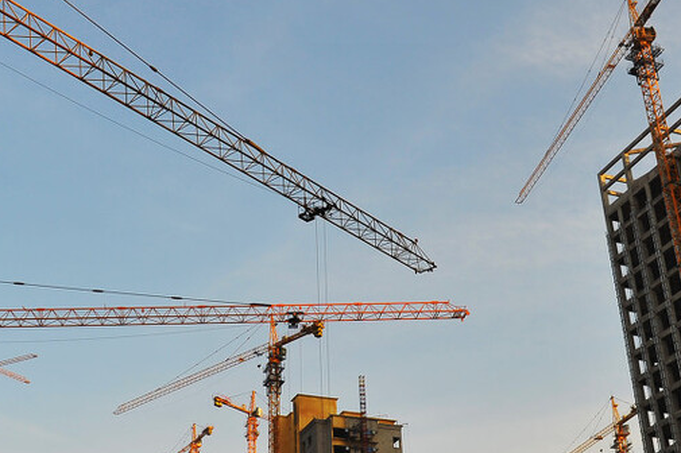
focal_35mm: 57
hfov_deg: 35.1
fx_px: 1078
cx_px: 316
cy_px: 250
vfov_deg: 23.7
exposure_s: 1/320
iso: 200
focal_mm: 24
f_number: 7.1
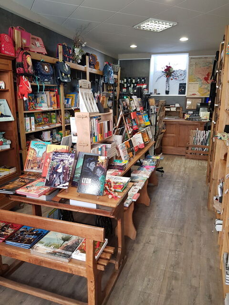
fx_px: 229
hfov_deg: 53.1
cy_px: 152
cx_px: 114
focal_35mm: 26
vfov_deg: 67.3
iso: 160
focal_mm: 4.2
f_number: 1.7
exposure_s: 1/50
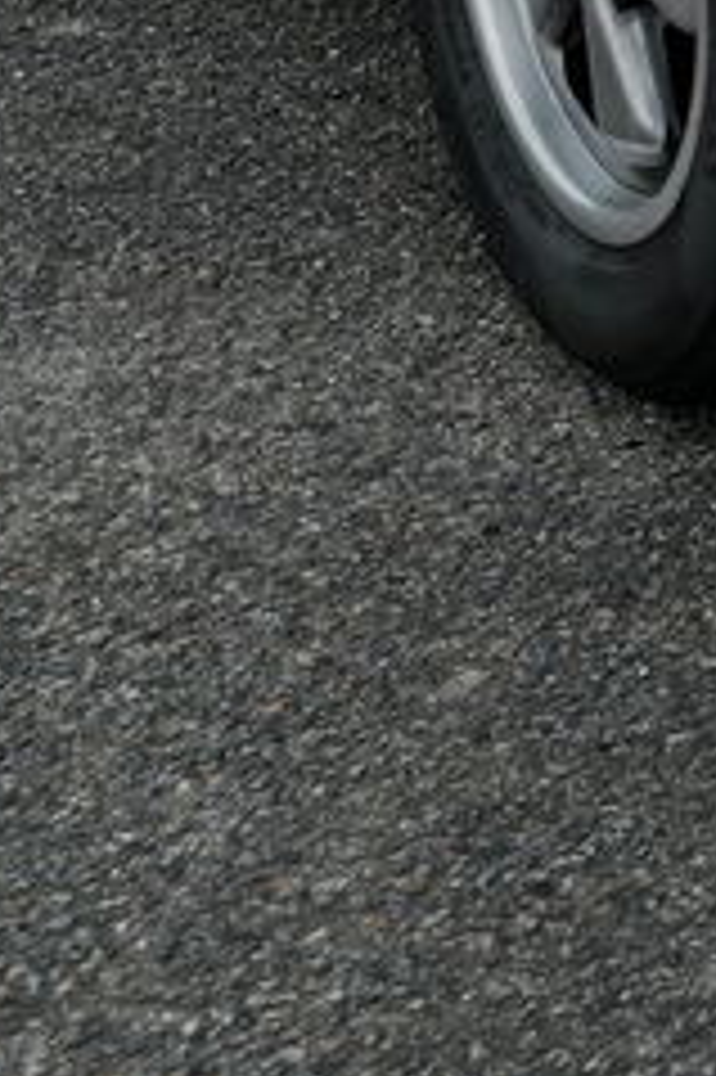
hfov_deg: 9.2
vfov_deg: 13.1
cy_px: -1094
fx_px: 4033
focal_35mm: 135
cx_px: 1662
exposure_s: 1/80
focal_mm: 28
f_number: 3.2
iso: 100
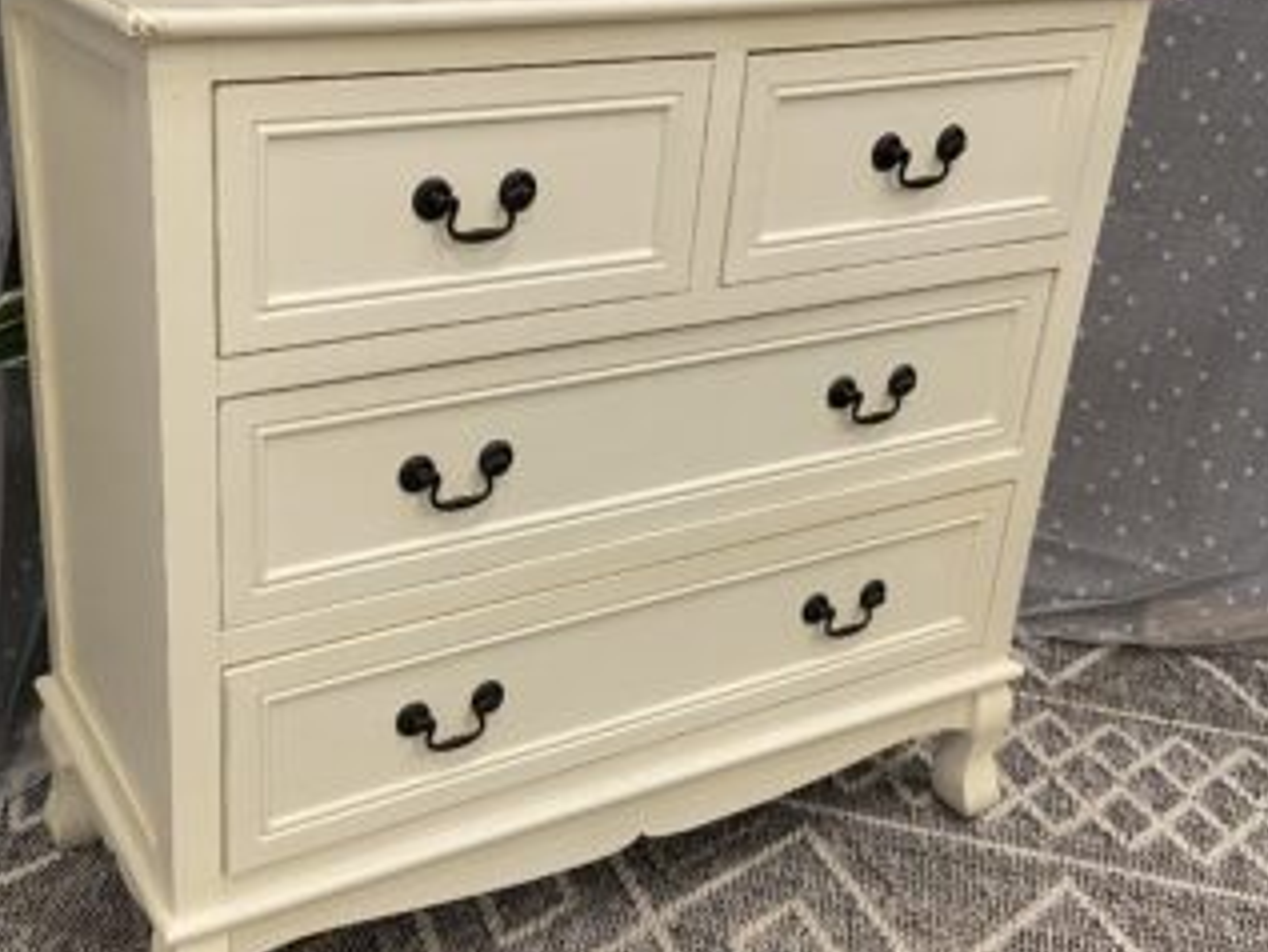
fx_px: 1502
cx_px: 436
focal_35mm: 41
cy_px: 434
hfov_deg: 45.2
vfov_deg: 35.1
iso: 250
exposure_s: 1/60
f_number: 1.8
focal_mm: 4.25
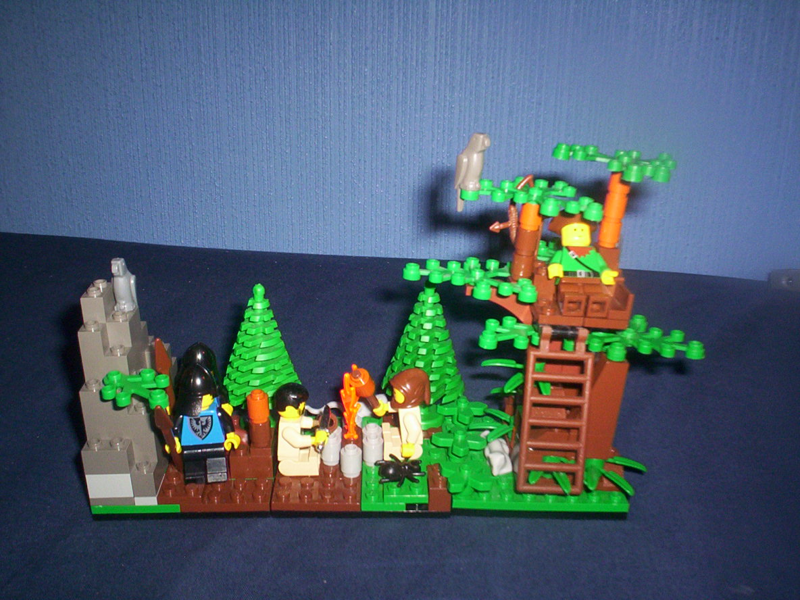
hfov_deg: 49.0
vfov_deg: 37.7
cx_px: 400
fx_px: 878
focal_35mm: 38
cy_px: 300
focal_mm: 4.99
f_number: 4.5
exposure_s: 1/60
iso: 140
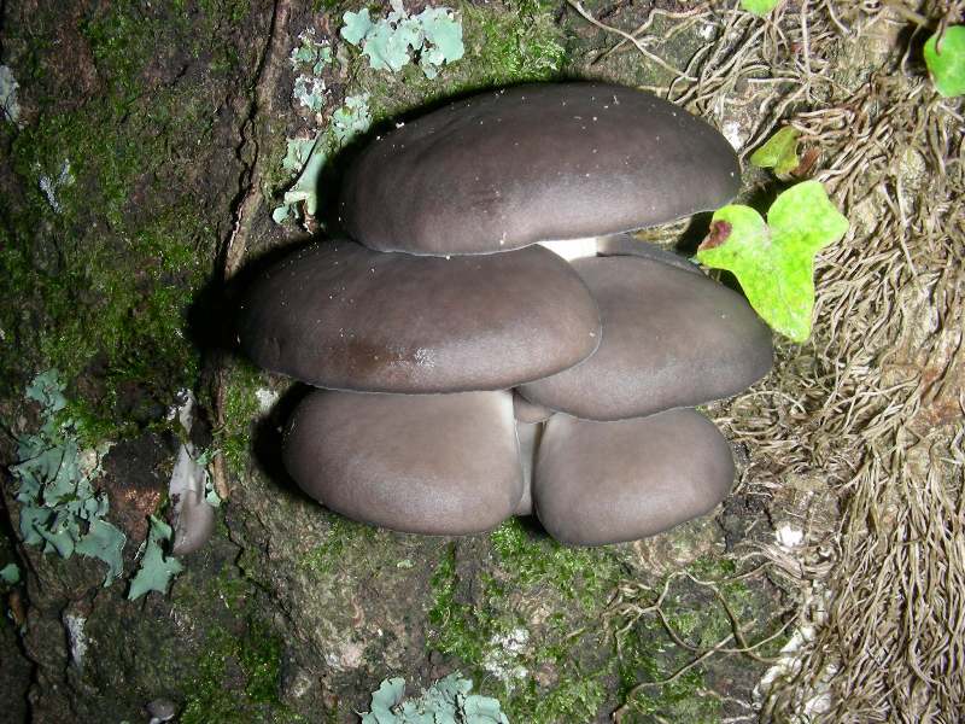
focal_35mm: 38
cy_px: 362
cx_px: 482
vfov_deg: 37.7
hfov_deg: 49.0
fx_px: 1059
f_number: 6.8
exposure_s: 1/60.1
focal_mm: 6.3
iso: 50
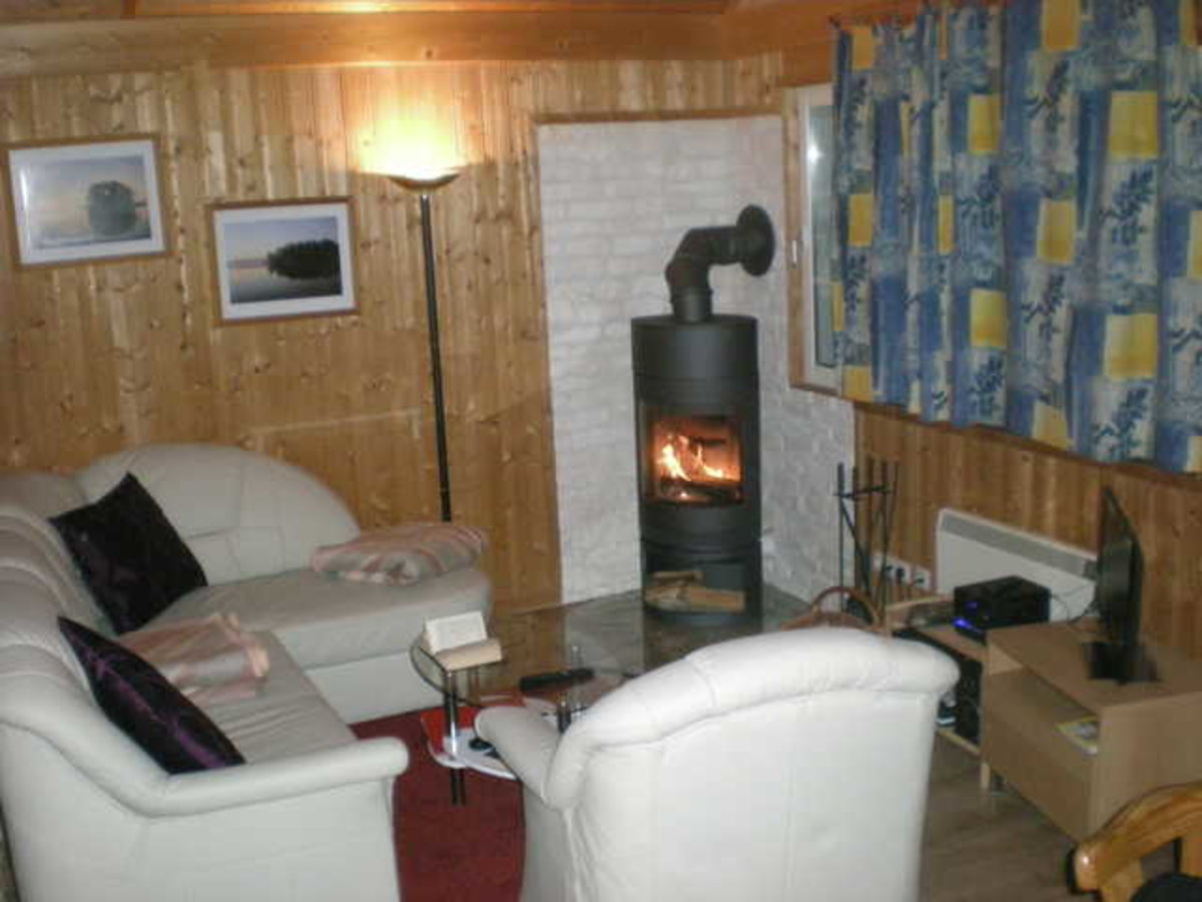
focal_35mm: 38
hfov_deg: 49.0
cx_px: 601
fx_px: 1320
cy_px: 451
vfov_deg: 37.7
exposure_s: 1/60
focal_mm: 6.3
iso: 417
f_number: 3.1
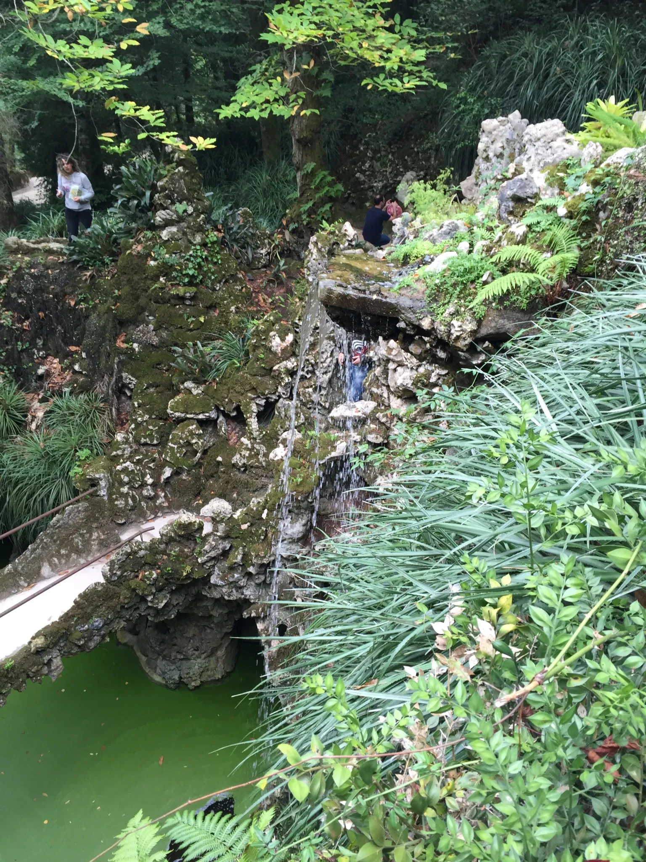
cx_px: 323
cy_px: 431
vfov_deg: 61.7
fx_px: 722
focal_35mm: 29
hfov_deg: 48.2
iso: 40
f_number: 2.2
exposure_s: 1/100
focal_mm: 4.15
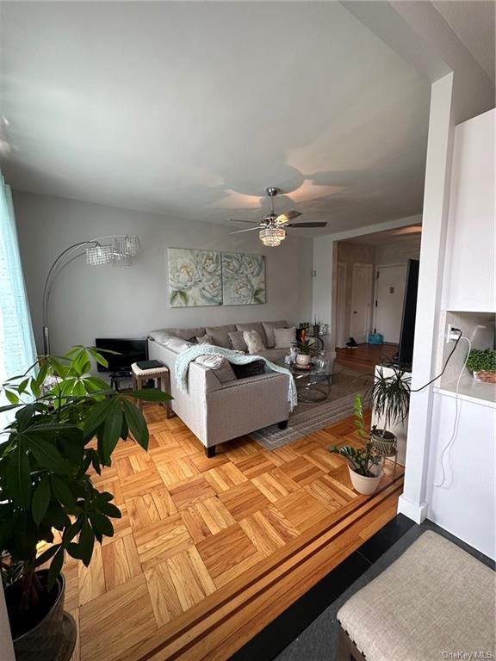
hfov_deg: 85.7
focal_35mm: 14
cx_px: 248
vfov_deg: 102.1
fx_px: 267
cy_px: 330
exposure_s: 1/99
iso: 160
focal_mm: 2.22
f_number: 2.2
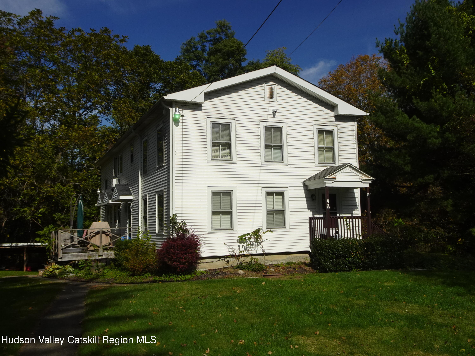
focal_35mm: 32
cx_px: 238
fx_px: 439
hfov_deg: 56.8
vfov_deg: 44.2
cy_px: 178
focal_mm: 5.41
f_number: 4
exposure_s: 1/1600
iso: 80
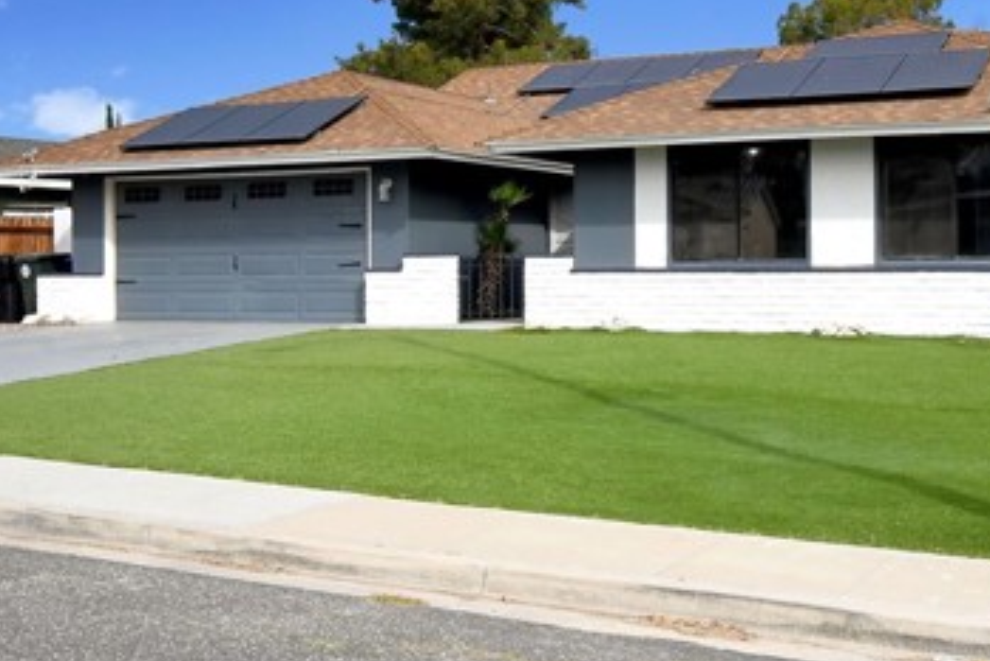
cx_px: 579
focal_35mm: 55
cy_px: 268
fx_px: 1513
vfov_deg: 24.6
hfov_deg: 36.1
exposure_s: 1/640
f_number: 13
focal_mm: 20
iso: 400
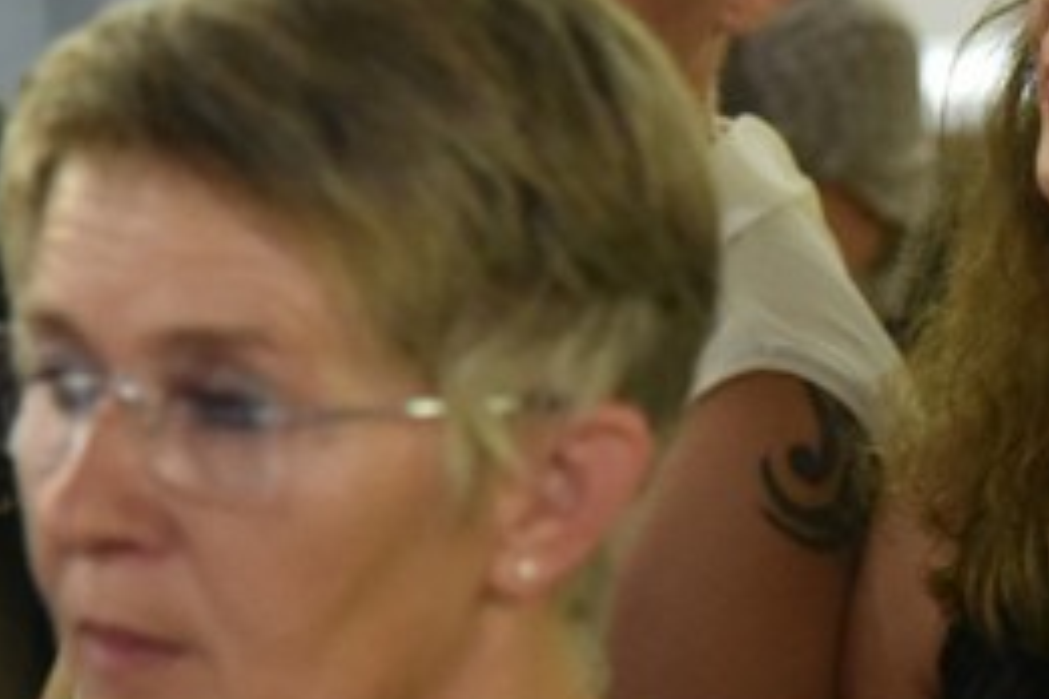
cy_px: 123
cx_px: 1089
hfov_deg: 6.2
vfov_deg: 4.2
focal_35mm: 330
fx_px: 9615
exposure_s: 1/125
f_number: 4
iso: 10000
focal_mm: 105
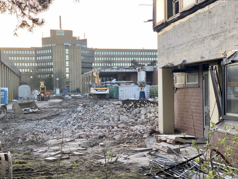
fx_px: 358
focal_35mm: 52
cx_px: 119
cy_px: 90
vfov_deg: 28.0
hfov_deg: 36.8
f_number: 2.4
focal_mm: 6
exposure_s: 1/64
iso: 16
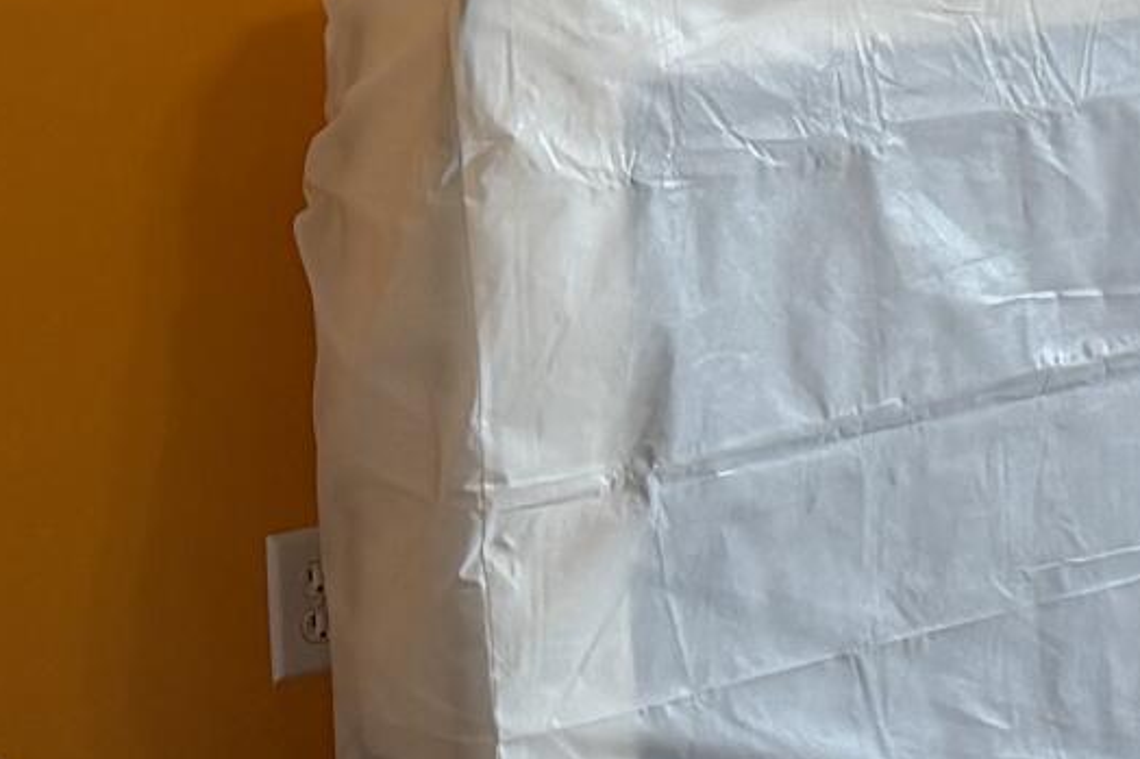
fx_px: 4527
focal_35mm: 143
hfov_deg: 12.9
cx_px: 2104
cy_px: -252
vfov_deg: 9.4
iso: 125
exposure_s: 1/198
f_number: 1.78
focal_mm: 6.76
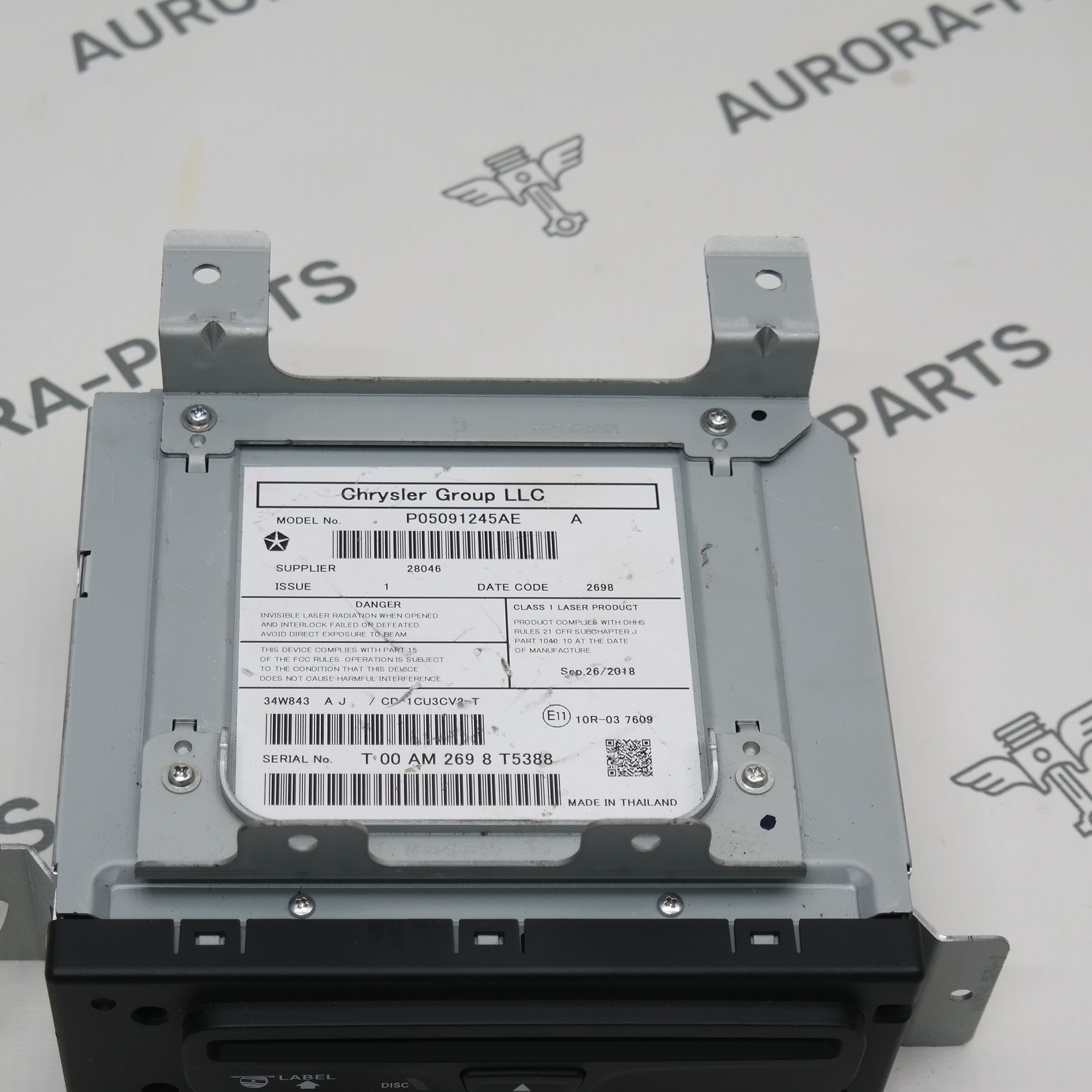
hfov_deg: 23.4
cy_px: 711
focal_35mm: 74
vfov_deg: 23.3
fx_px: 2641
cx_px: 507
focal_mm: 29
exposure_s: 1/100
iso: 200
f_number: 4
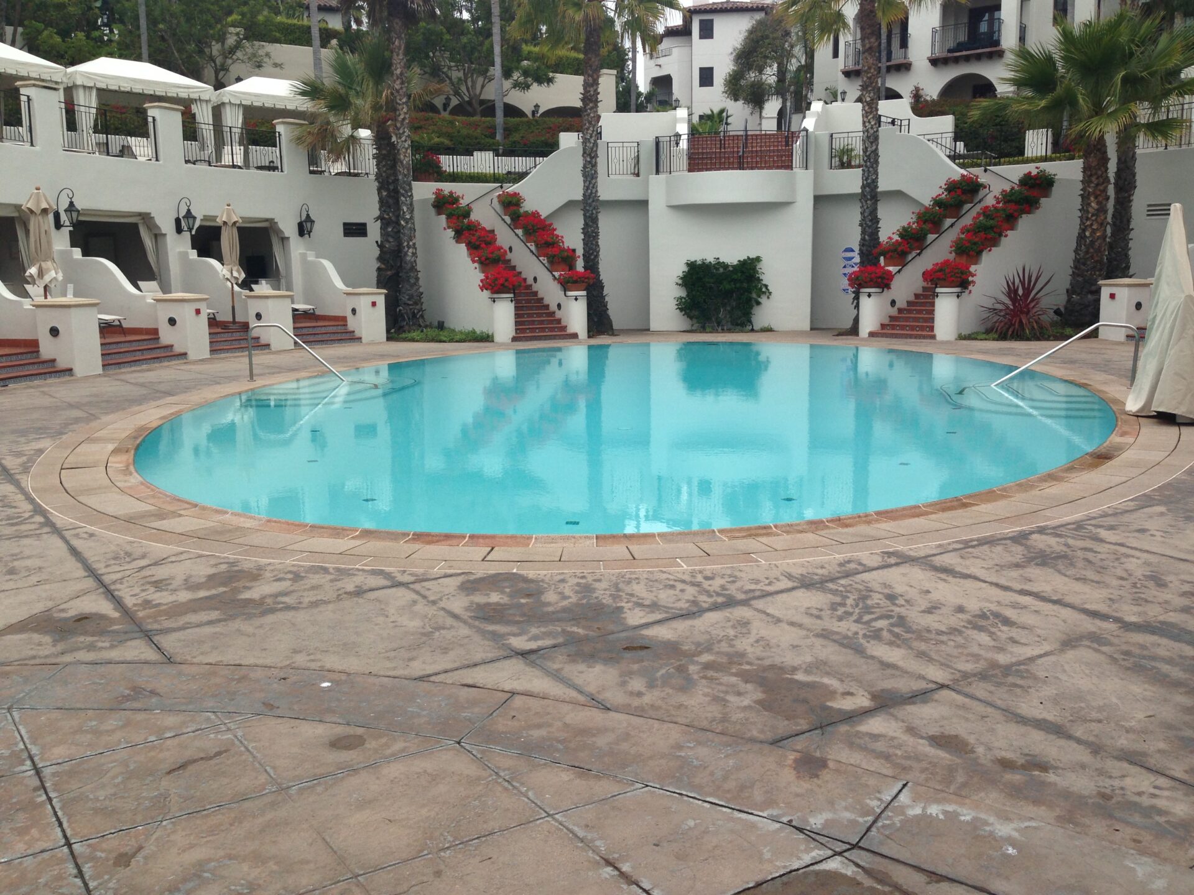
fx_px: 1138
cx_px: 597
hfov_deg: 55.4
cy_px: 448
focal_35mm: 33
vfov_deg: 42.9
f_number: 2.4
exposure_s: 1/1495
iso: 50
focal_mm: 4.13
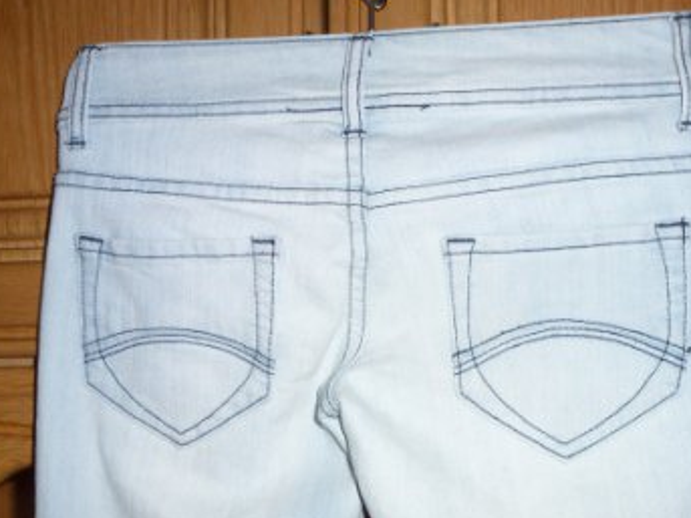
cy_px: 318
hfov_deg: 40.4
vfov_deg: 30.8
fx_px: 938
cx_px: 359
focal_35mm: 47
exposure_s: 1/60
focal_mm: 6.4
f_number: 3.7
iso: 100
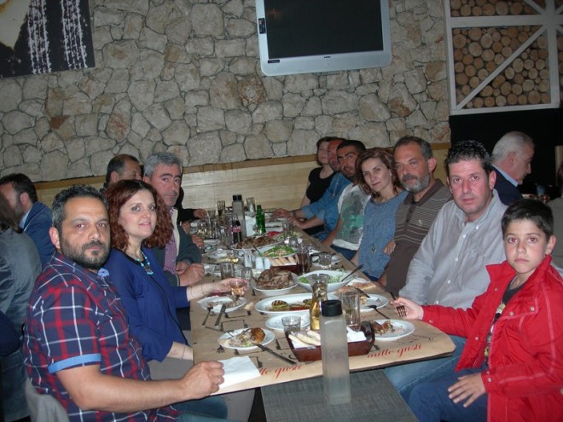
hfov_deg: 49.0
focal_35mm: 38
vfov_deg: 37.7
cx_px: 282
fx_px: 618
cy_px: 211
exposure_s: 1/60.1
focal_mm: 7.8
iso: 107
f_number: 2.8
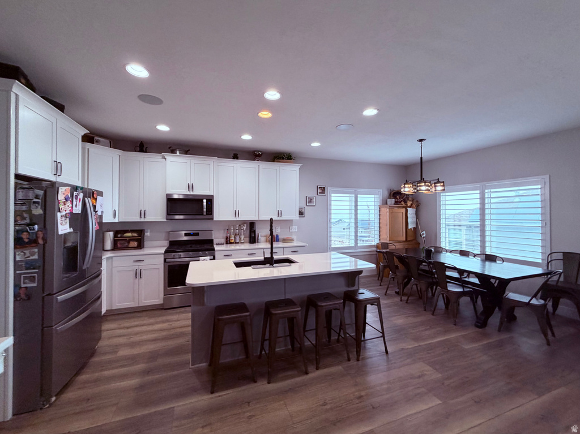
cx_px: 290
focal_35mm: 14
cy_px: 217
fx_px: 234
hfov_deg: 102.1
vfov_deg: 85.6
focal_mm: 2.22
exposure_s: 1/60
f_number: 2.2
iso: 200
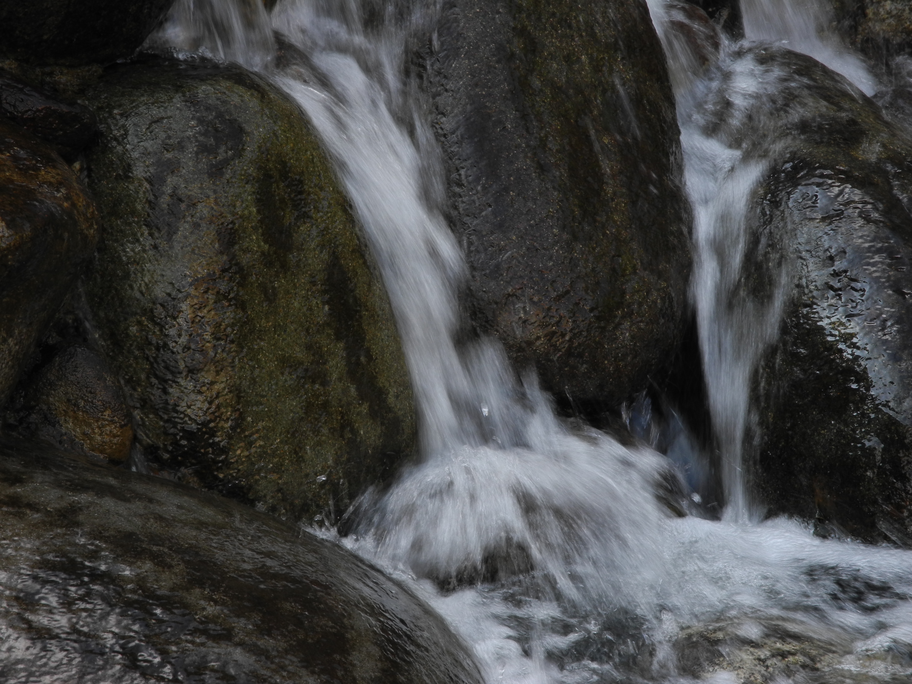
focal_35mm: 200
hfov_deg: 9.9
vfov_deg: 7.4
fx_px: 5269
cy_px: 342
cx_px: 456
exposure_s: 1/41.2
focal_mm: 42.6
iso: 100
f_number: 8
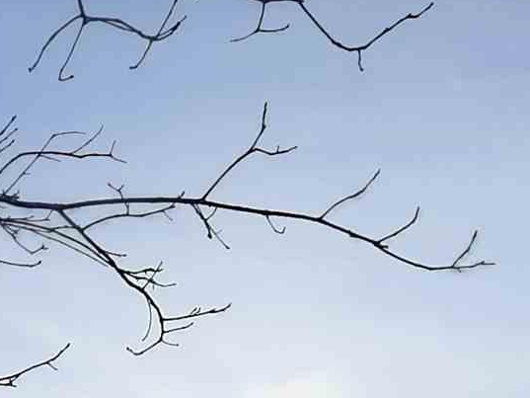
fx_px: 2190
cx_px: -52
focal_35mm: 143
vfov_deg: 8.8
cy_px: 1126
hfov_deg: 13.5
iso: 32
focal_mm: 4.6
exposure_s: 1/253
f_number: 2
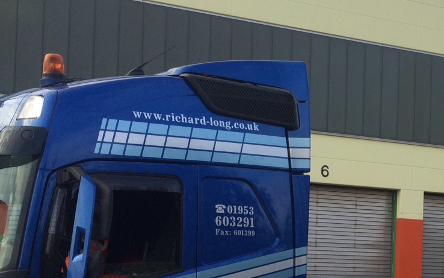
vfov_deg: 18.8
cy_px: 249
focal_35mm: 68
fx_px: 823
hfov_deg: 28.5
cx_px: 436
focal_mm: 4.15
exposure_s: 1/641
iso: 32
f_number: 2.2
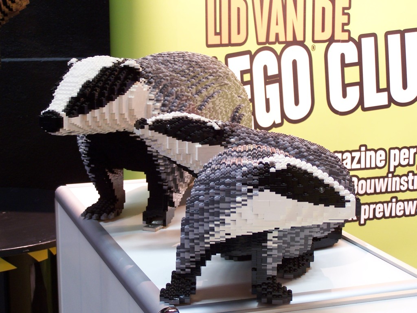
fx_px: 903
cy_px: 156
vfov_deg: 19.6
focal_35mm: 75
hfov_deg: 26.0
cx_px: 208
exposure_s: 1/2
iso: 80
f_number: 3.2
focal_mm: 12.4
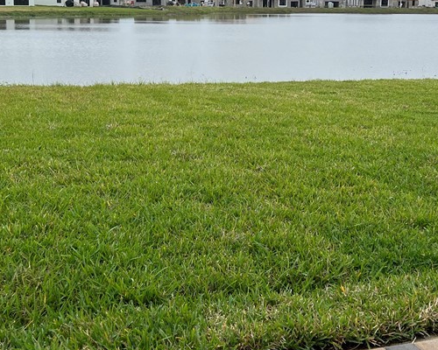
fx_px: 674
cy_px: 113
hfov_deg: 36.0
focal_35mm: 52
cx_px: 207
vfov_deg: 28.9
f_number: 1.5
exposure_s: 1/2762
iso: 50
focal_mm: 5.7
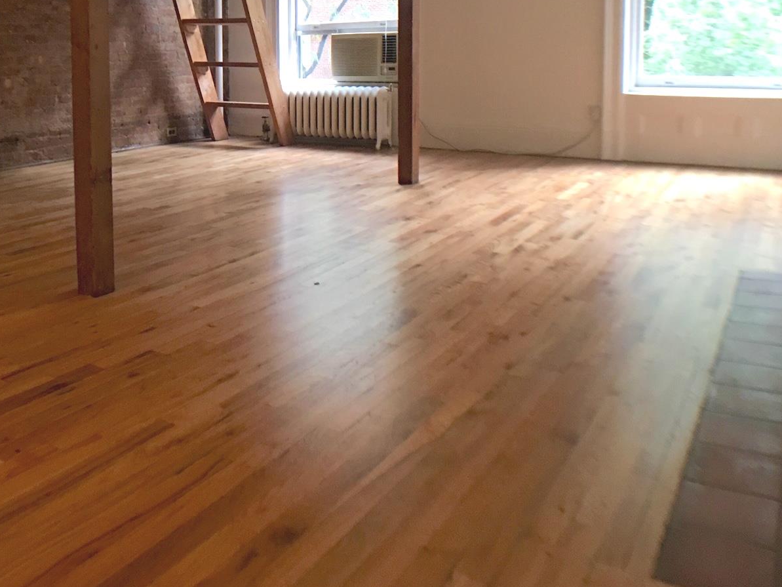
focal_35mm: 49
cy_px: 120
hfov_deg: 38.4
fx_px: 1107
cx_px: 245
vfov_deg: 29.0
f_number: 2.2
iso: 80
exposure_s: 1/15
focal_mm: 4.15
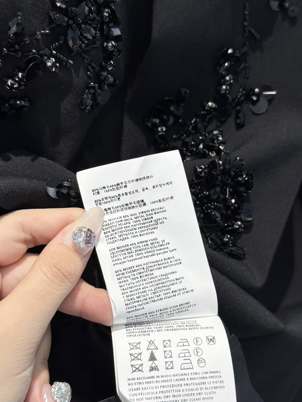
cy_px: 201
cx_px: 151
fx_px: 558
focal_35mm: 48
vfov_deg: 39.7
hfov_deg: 30.3
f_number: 1.78
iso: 64
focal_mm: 6.76
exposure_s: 1/155
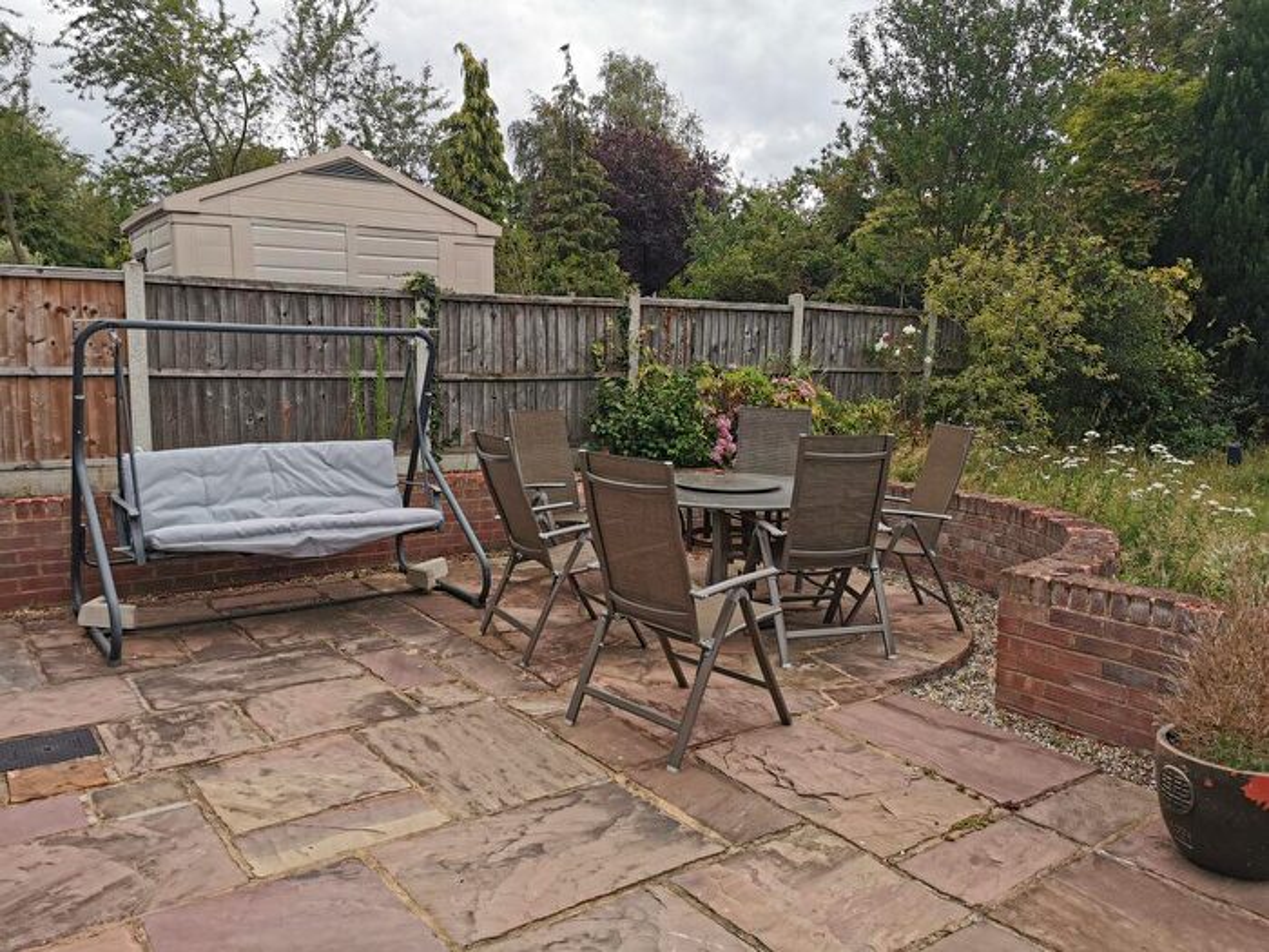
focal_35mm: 27
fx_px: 990
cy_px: 476
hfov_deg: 65.3
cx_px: 634
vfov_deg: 51.4
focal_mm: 5.56
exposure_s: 1/1919
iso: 50
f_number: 1.6
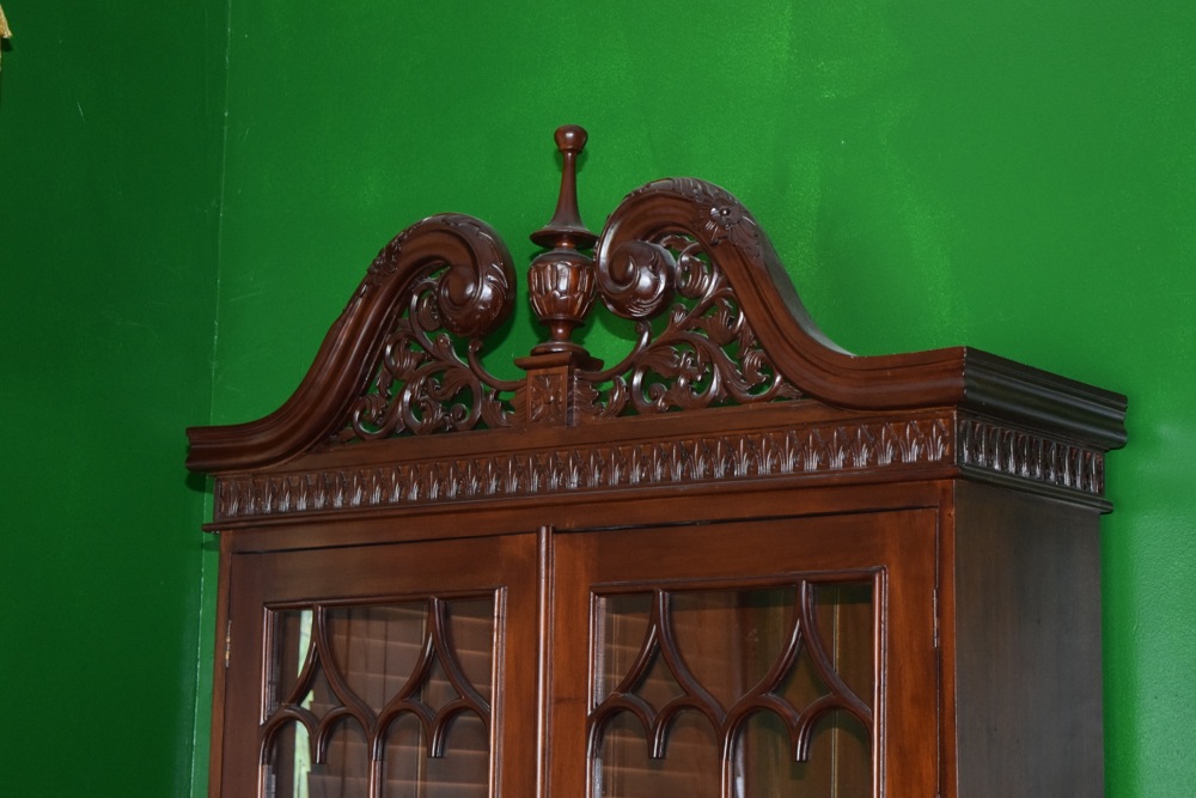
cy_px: 399
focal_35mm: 82
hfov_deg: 24.6
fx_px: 2741
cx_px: 598
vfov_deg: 16.6
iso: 2200
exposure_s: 1/60
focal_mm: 55
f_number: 5.6
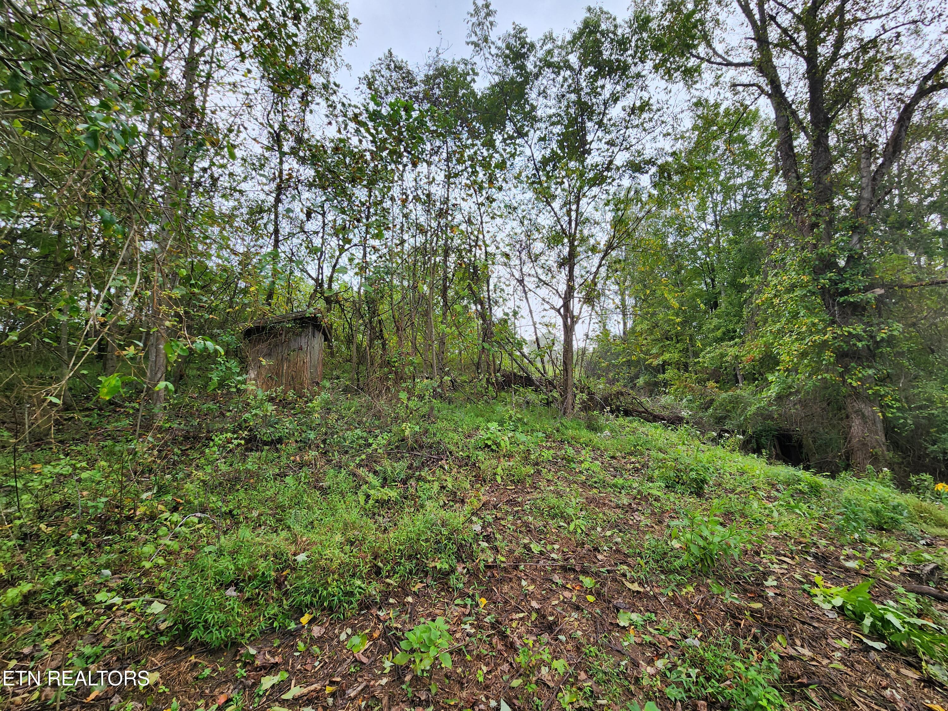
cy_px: 356
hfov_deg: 106.2
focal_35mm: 13
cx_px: 474
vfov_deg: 89.9
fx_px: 356
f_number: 2.2
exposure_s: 1/246
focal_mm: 2.2
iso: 50
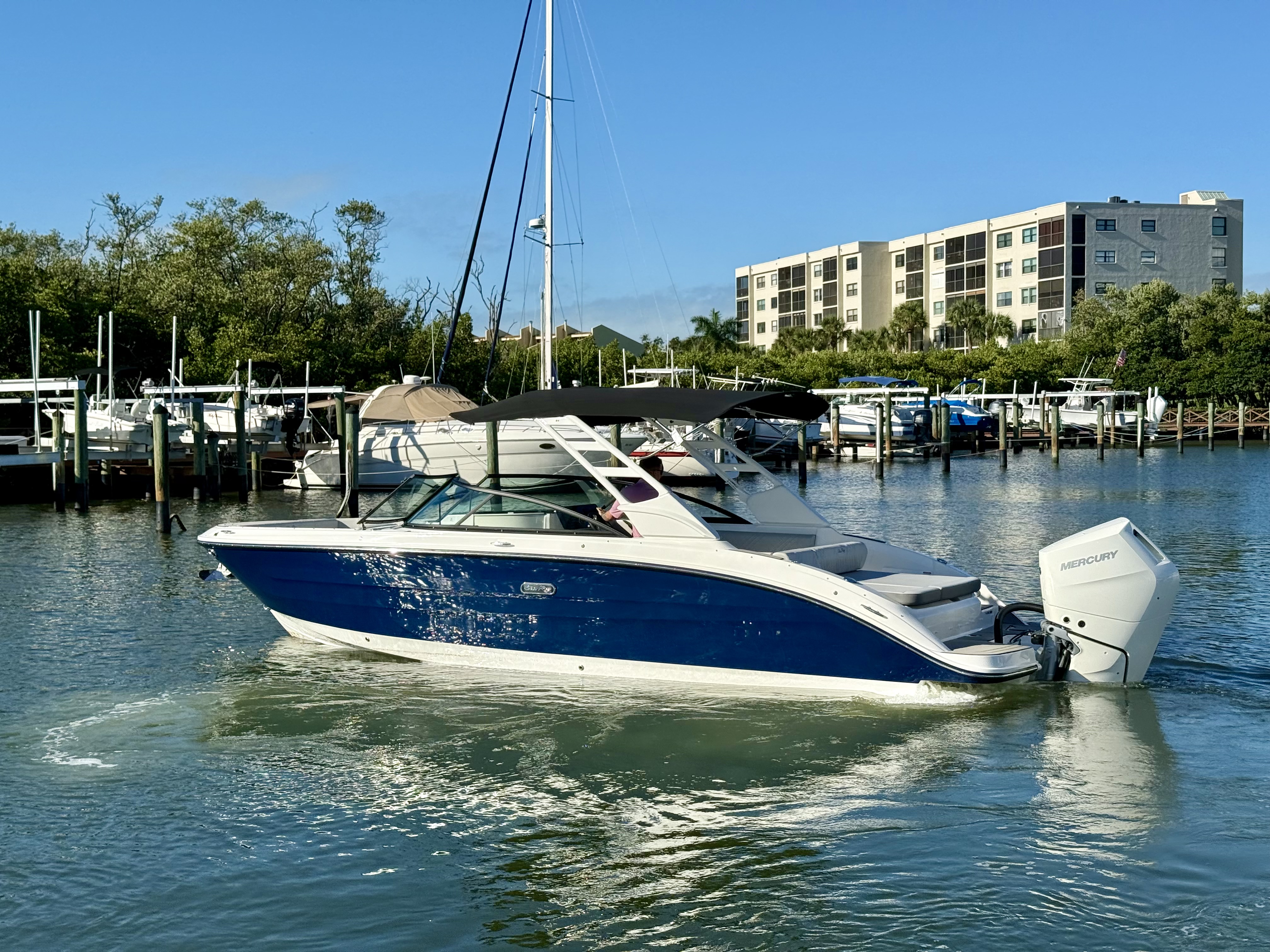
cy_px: 476
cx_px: 635
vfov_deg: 30.3
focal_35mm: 48
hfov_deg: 39.7
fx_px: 1761
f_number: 1.78
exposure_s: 1/7874
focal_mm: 6.76
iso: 64
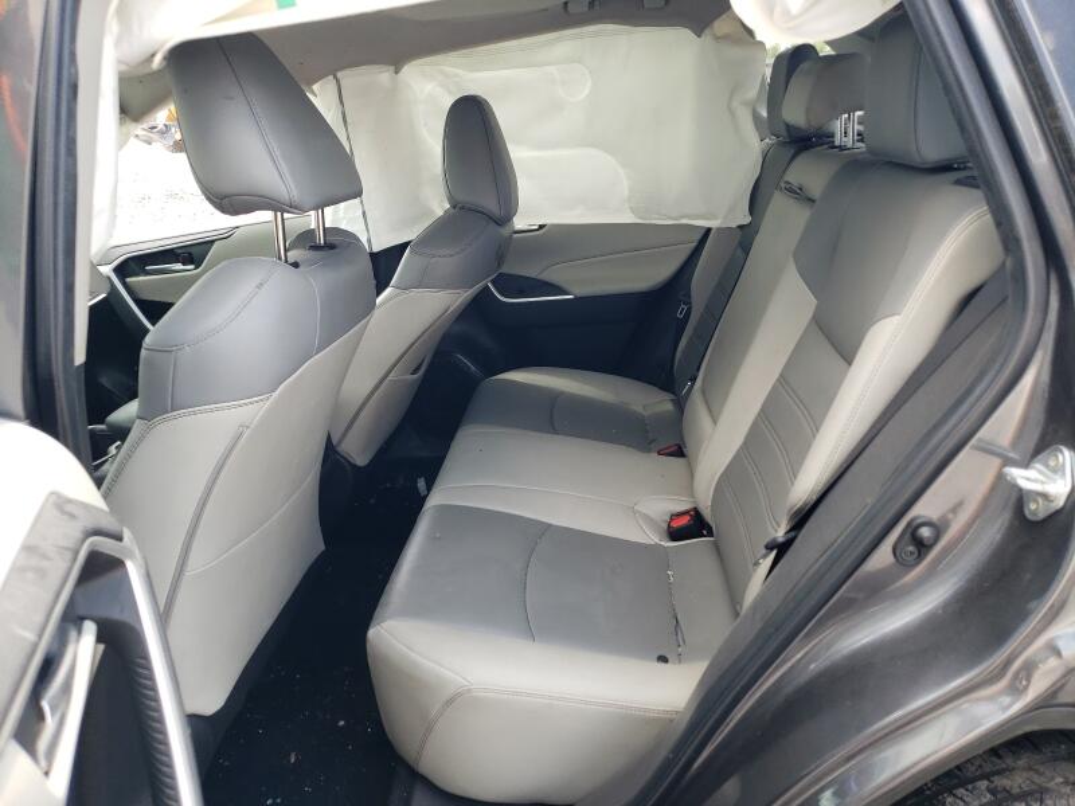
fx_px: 807
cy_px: 403
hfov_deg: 67.3
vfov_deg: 53.1
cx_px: 538
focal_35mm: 26
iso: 50
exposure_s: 1/217
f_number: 1.5
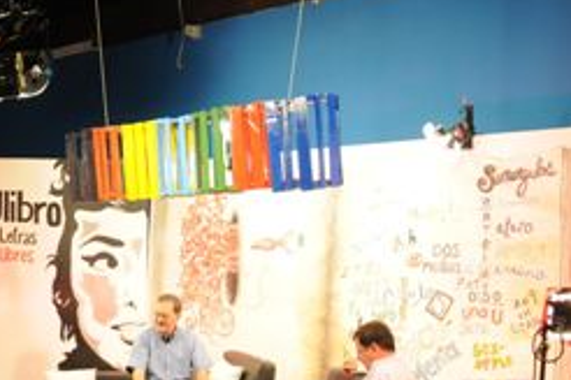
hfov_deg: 35.3
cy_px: 367
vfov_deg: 23.7
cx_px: 128
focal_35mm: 55
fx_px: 872
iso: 1000
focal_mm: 18
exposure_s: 1/80
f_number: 4.5
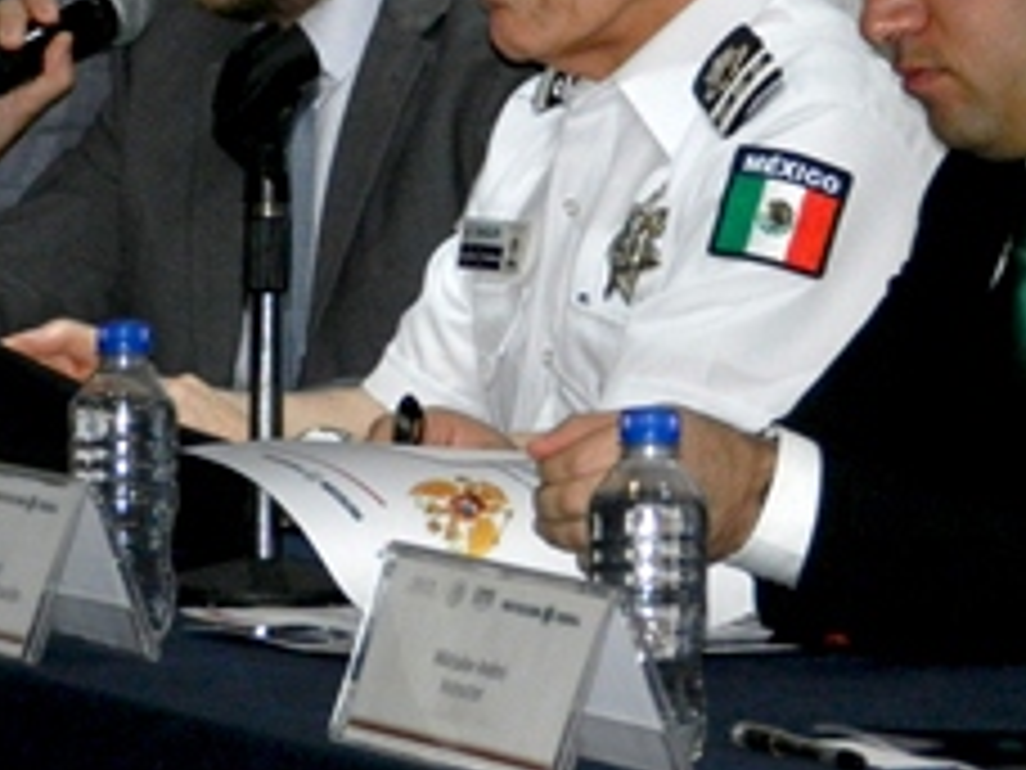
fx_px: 11115
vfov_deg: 4.0
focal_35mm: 375
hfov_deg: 5.3
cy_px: 171
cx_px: 374
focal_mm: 34
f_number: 5.5
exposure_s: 1/40
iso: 800
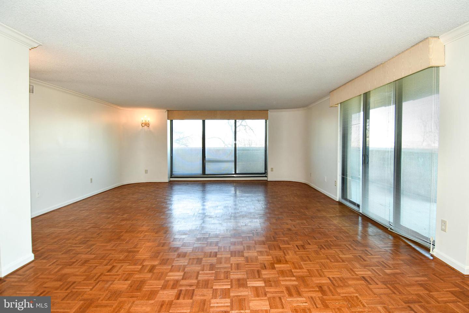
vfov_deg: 67.4
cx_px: 234
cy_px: 156
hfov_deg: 90.0
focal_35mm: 18
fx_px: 234
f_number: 4.5
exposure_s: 1/80
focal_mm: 12
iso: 200
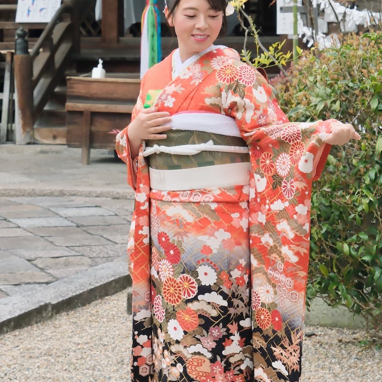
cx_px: 242
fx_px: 1723
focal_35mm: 138
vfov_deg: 12.6
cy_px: 133
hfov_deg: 12.6
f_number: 7.1
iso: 800
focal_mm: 48.5
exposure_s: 1/250
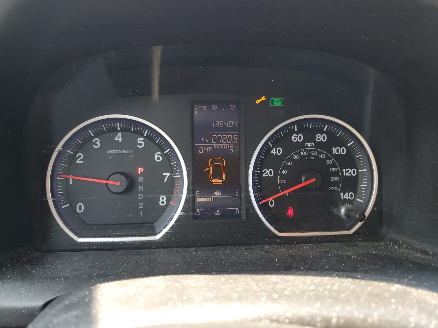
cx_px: 219
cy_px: 164
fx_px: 329
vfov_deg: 53.1
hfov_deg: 67.3
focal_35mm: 26
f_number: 1.5
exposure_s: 1/120
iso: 59
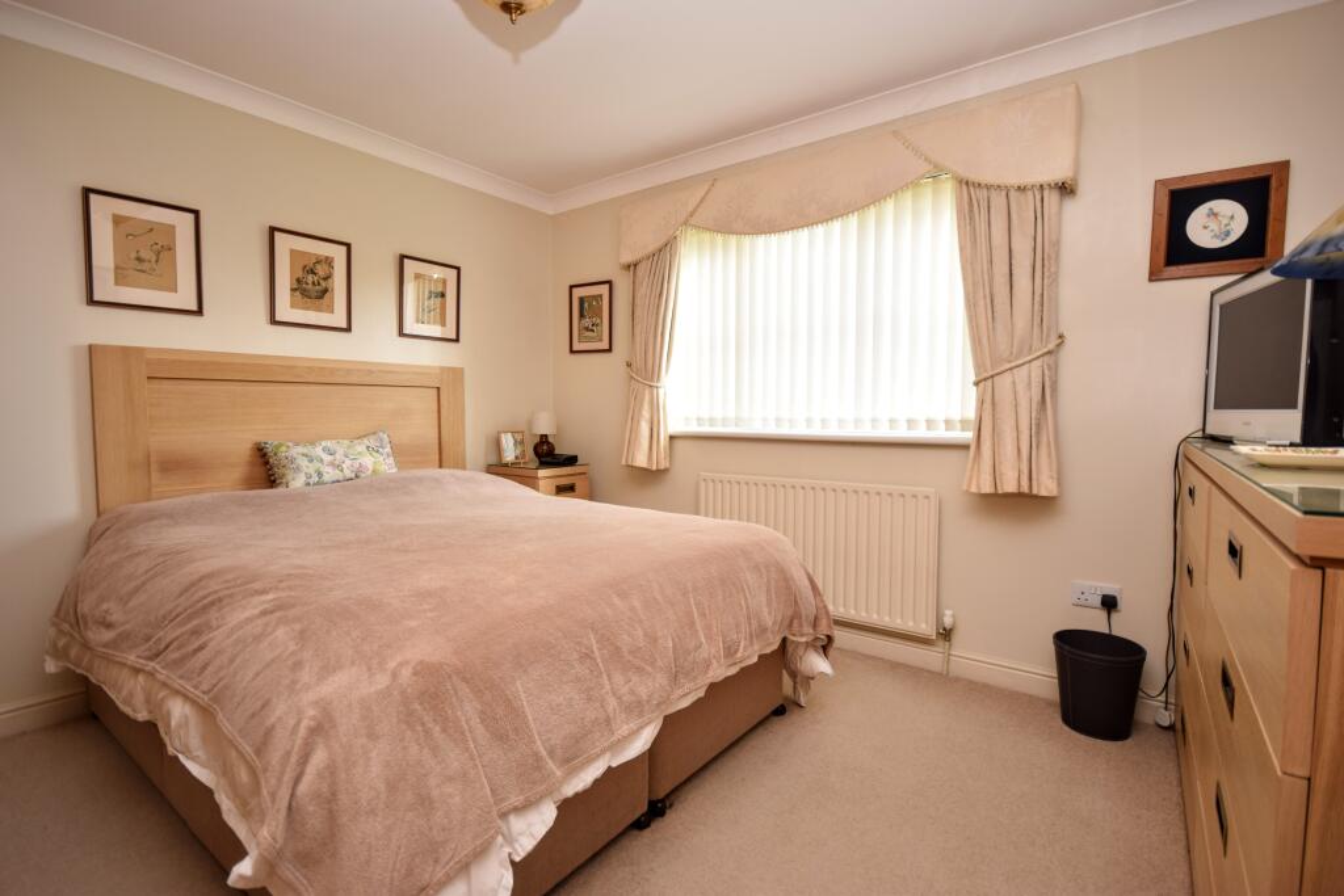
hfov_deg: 92.4
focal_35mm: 17
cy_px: 448
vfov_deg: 69.7
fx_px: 644
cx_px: 672
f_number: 4.2
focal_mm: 11.5
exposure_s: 1/60
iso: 280
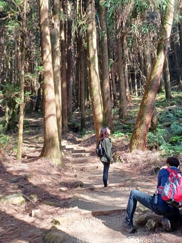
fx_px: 217
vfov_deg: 57.8
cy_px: 95
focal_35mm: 31
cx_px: 108
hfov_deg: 45.2
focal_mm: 4.6
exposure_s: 1/60
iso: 100
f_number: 1.8
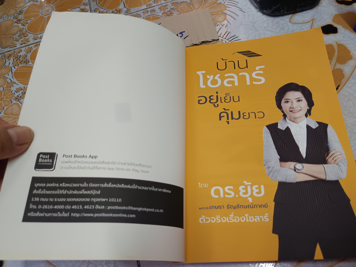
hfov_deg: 65.2
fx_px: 278
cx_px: 196
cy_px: 144
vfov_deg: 51.3
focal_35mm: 27
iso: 876
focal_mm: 5.31
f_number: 1.7
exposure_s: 1/50
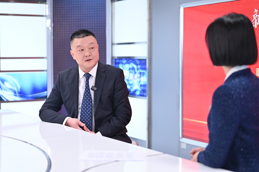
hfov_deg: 28.9
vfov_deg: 19.4
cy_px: 86
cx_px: 130
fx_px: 503
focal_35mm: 70
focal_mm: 70
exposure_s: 1/160
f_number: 2.8
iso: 500
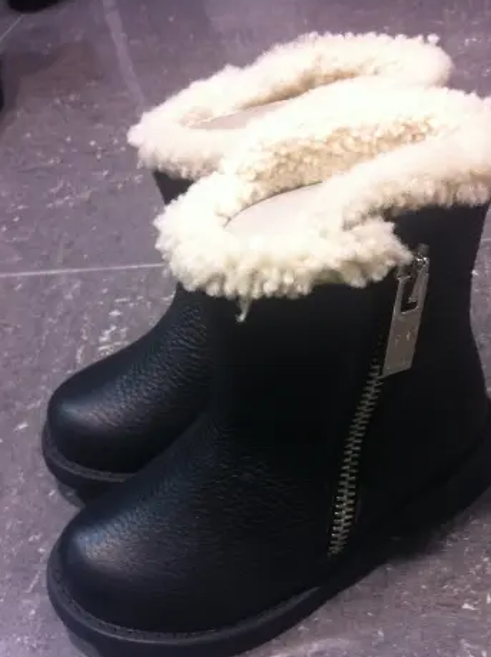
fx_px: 891
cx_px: 283
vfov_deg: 40.1
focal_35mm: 47
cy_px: 427
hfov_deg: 30.8
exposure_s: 1/20
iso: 80
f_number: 2.8
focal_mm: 3.85
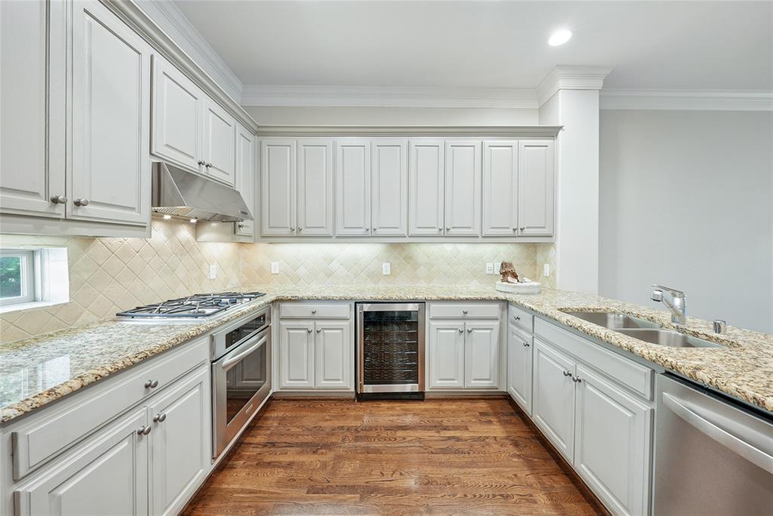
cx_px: 386
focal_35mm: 12
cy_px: 258
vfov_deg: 90.0
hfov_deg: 112.6
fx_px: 258
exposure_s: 1/10
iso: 320
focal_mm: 12
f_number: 9
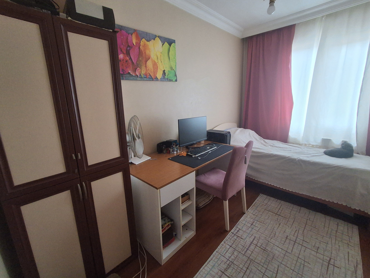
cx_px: 185
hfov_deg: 94.5
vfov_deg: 78.1
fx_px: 171
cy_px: 139
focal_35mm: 16
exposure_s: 1/50
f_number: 2.2
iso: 320
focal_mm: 1.64
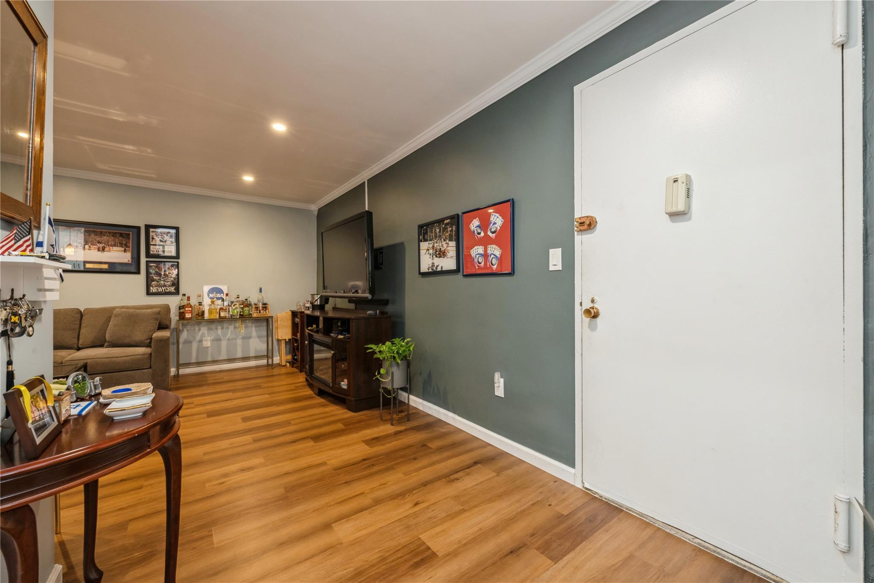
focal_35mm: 14
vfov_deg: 81.2
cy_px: 292
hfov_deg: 104.3
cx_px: 437
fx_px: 340
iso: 400
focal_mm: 14
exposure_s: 1/4
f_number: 11
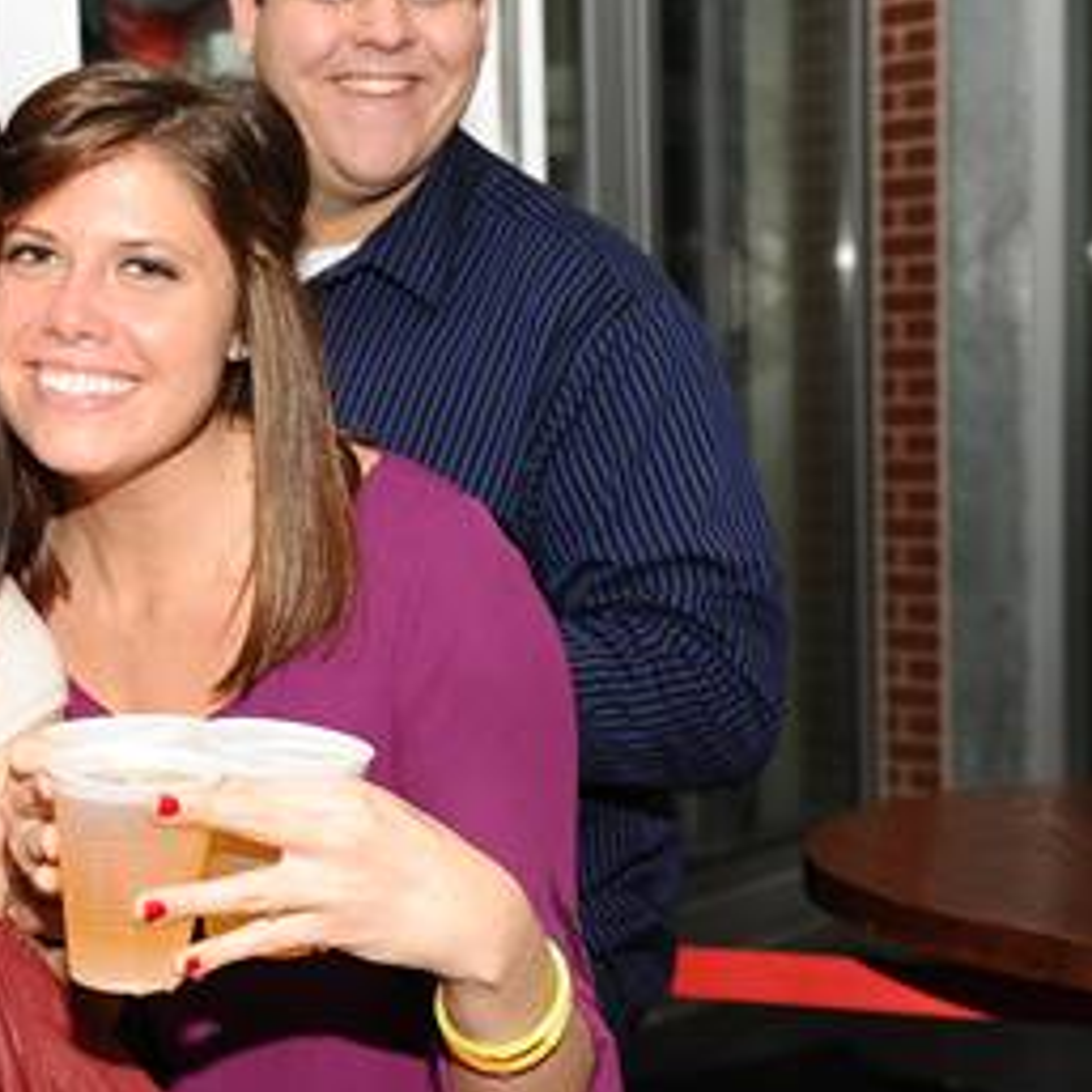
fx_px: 2463
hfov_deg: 24.1
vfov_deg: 25.0
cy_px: 557
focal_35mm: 69
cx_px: 64
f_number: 4.8
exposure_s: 1/250
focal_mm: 38
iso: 800
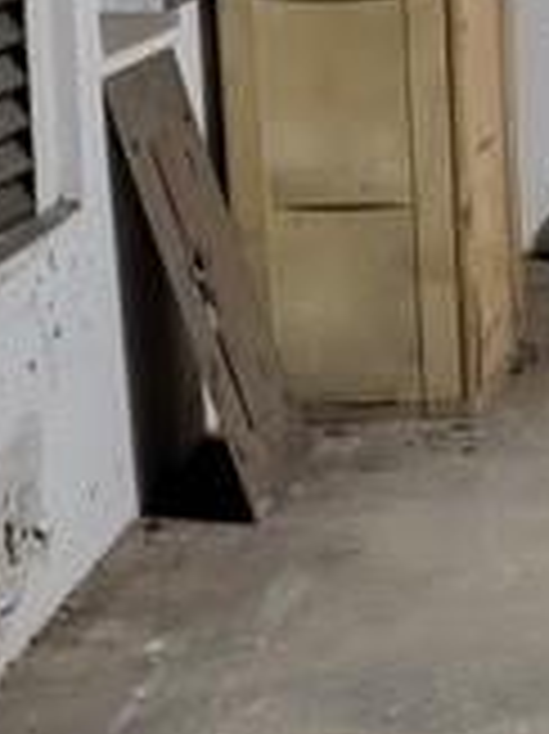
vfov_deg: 19.0
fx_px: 2160
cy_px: 86
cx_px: 864
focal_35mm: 102
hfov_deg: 13.5
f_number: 1.8
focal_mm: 4.25
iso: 640
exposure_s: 1/40
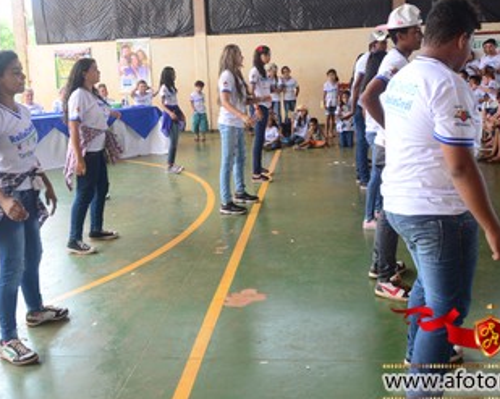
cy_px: 166
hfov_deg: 44.8
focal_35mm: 41
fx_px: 607
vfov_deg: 36.4
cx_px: 248
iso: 400
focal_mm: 20
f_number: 5.6
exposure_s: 1/160
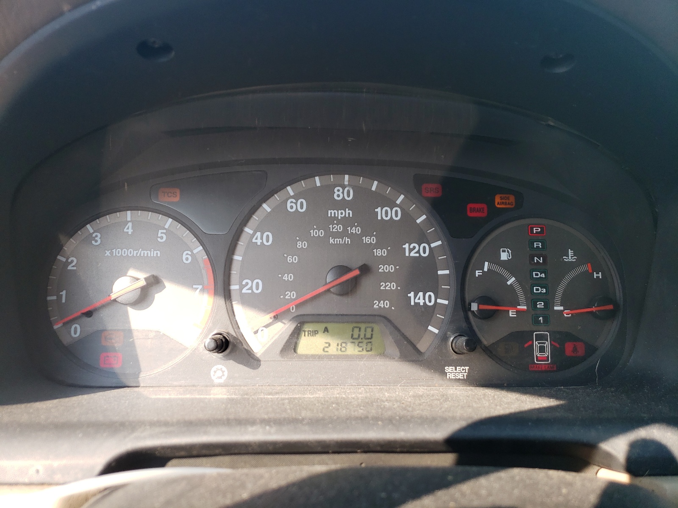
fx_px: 509
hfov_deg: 67.3
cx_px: 339
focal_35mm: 26
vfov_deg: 53.1
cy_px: 254
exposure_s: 1/345
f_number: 1.5
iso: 50
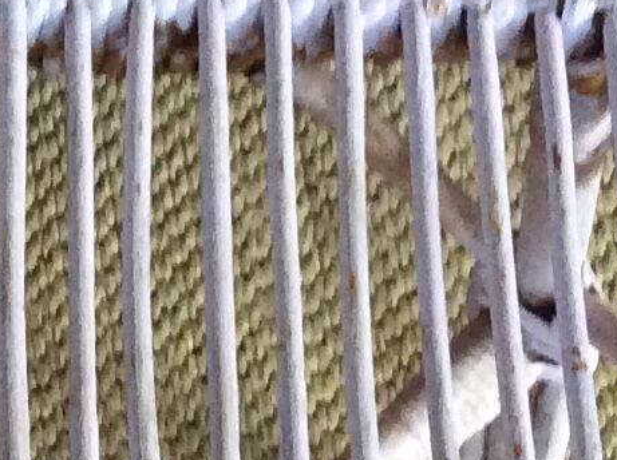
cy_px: 530
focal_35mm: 180
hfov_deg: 10.9
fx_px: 3203
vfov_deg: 8.2
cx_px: 55
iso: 250
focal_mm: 3.3
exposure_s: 1/25
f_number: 2.4
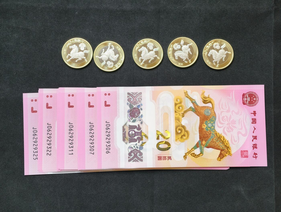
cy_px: 106
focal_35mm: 85
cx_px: 140
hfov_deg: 23.0
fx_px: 691
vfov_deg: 17.4
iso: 527
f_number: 2.67
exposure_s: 1/100
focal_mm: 22.48
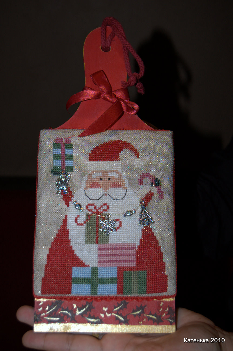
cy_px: 176
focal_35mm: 57
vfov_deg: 35.1
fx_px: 555
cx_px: 116
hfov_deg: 23.7
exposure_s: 1/125
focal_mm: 38
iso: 200
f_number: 5.6
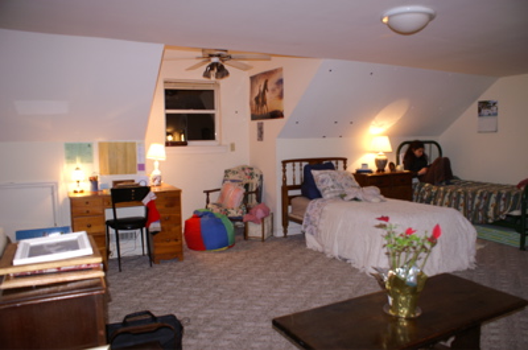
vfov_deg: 47.7
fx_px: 395
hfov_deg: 67.5
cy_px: 175
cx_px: 264
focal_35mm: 27
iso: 400
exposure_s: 1/60
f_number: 3.5
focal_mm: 18
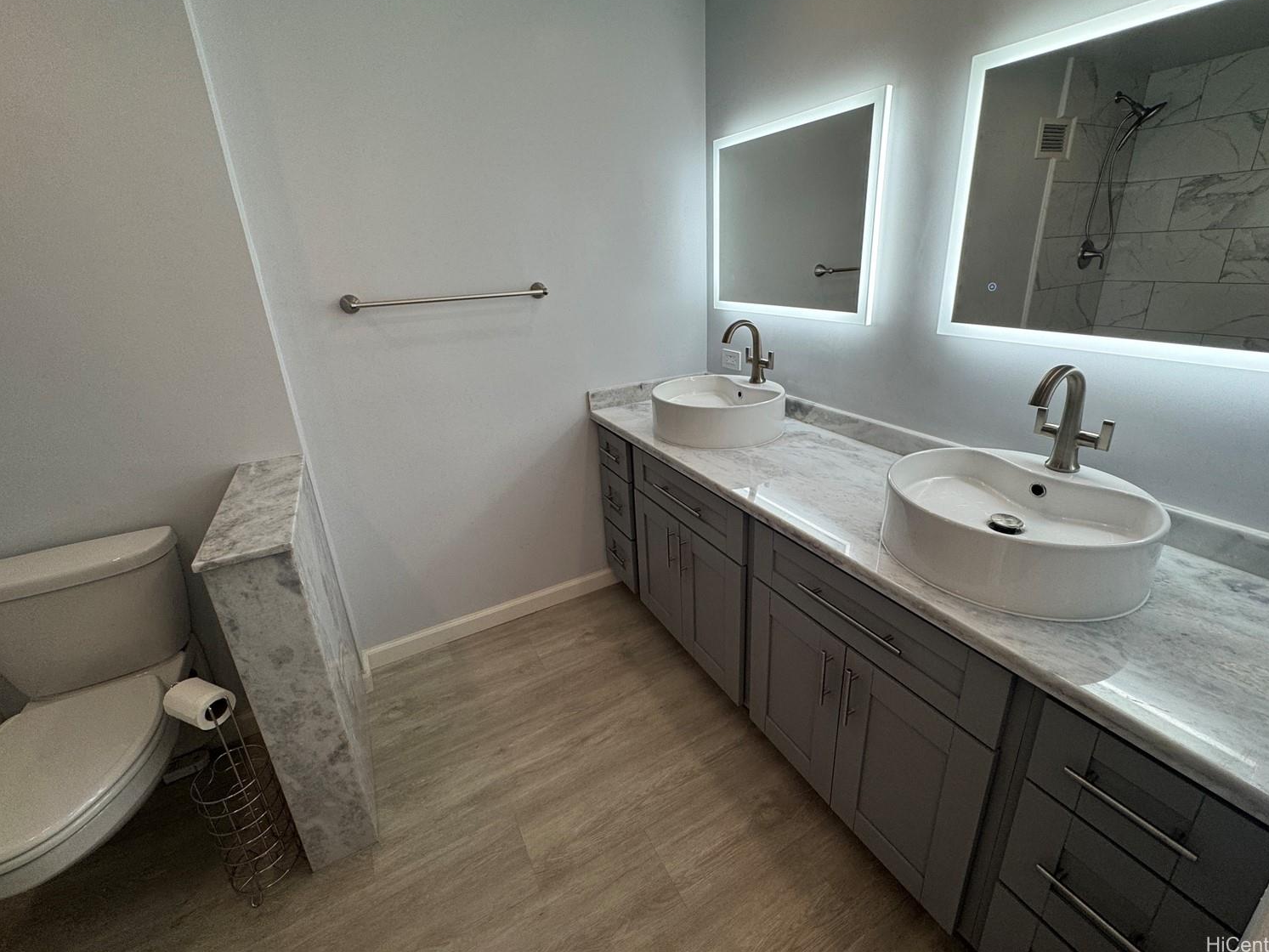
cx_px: 652
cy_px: 443
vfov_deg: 81.6
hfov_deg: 98.1
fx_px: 550
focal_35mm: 15
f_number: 2.2
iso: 100
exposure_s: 1/120
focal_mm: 2.22
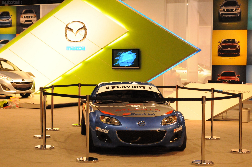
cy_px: 84
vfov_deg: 16.5
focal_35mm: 82
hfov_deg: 24.6
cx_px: 126
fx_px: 577
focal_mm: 55
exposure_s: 1/160
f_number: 5.6
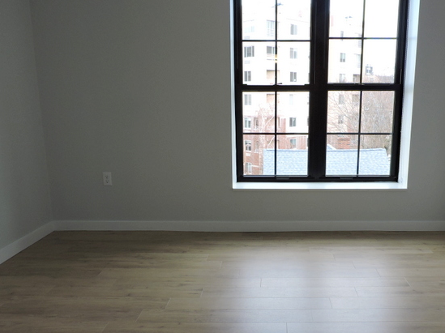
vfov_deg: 40.4
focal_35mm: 35
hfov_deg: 52.2
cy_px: 207
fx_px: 450
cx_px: 272
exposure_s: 1/50
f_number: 3
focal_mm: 4.3
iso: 100
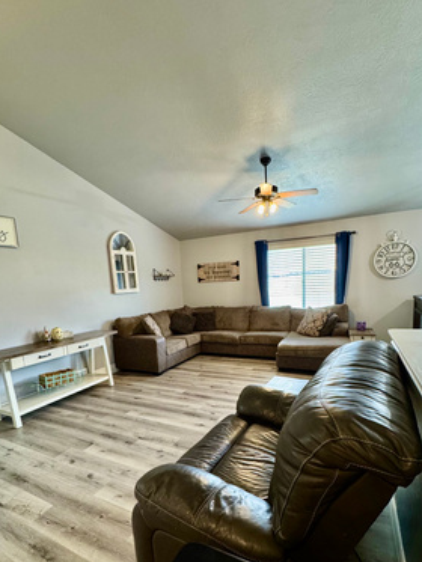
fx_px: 292
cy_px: 325
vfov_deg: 87.0
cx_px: 200
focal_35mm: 18
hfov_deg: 71.6
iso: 400
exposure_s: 1/60
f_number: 2.2
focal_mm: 2.22
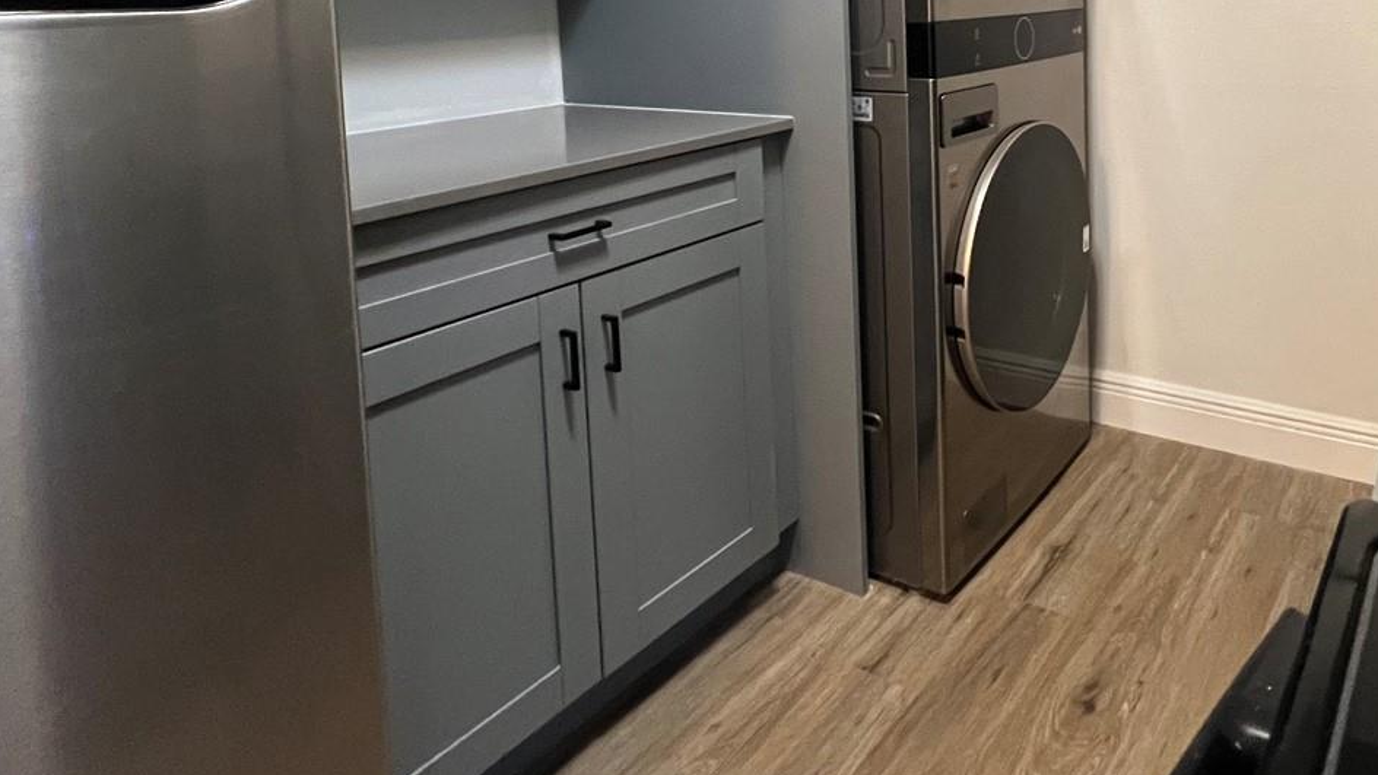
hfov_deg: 72.1
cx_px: 1000
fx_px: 877
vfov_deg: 43.0
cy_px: 57
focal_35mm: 24
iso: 640
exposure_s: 1/60
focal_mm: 1.57
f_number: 1.8
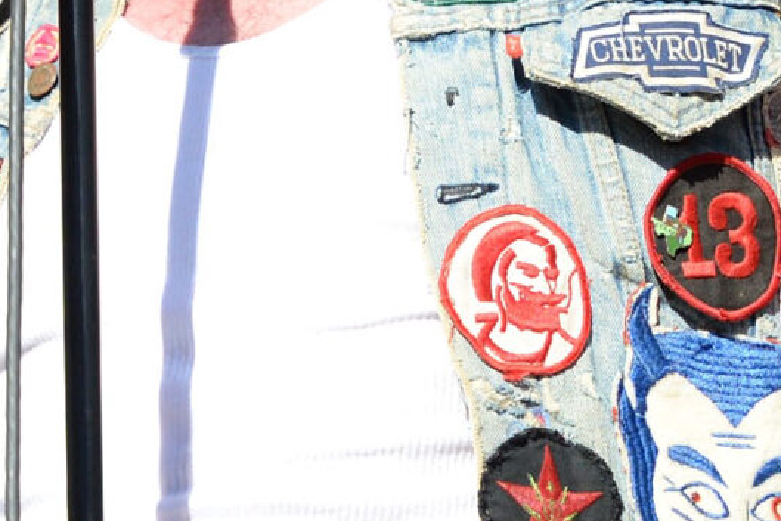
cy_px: 197
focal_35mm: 847
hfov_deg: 2.4
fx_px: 18379
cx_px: 351
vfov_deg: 1.6
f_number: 5.6
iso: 800
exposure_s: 1/4000
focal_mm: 175
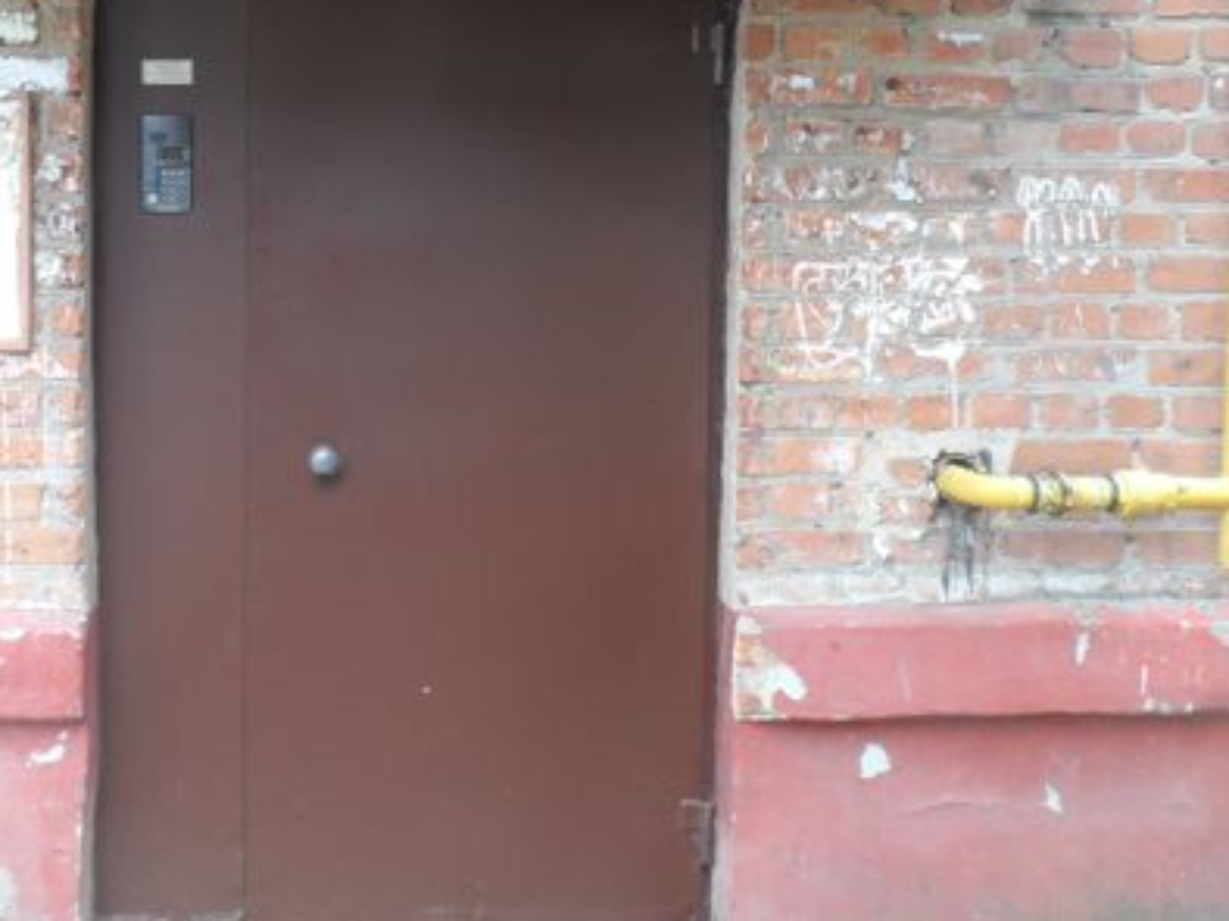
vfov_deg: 36.1
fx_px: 1384
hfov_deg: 46.9
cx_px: 387
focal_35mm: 39
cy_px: 253
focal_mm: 4
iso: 100
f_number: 3.2
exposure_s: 1/30
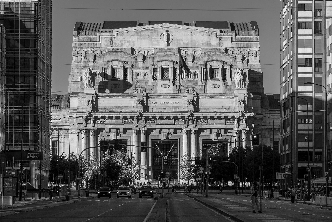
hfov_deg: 13.8
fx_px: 1369
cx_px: 166
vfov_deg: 9.2
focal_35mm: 148
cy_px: 111
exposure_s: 1/1250
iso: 320
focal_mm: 99
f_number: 8
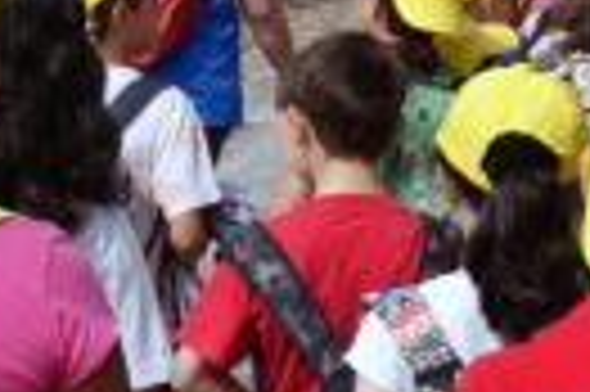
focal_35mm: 303
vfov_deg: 4.5
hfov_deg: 6.8
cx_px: 613
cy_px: 230
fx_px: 4960
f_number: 5.6
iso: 2000
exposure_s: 1/640
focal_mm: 20.19
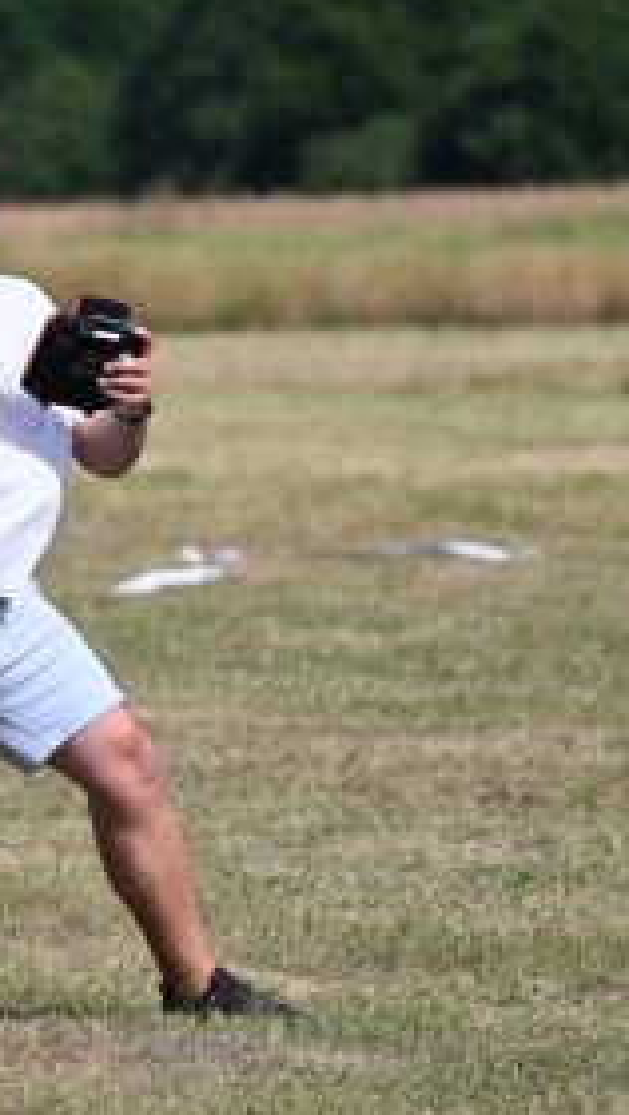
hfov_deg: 2.7
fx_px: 13192
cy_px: 514
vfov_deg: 4.8
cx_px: -70
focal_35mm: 446
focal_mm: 240
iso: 320
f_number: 5.6
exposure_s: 1/2500
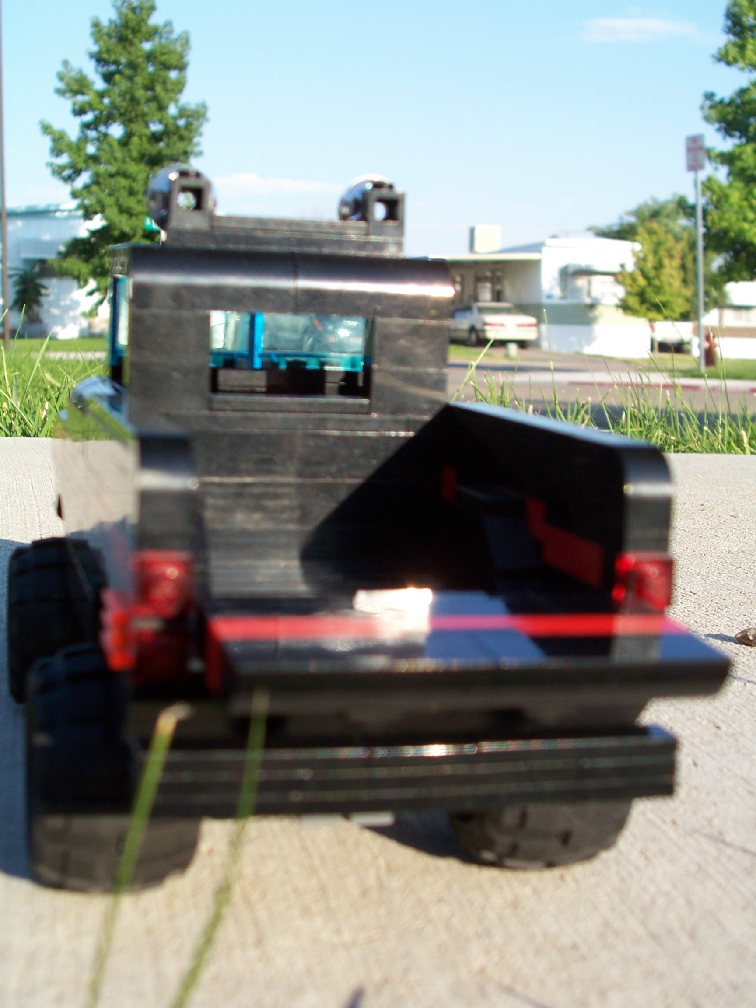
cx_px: 378
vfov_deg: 38.2
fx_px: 1456
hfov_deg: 29.1
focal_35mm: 50
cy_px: 504
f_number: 3.4
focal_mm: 8.6
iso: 80
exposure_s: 1/350
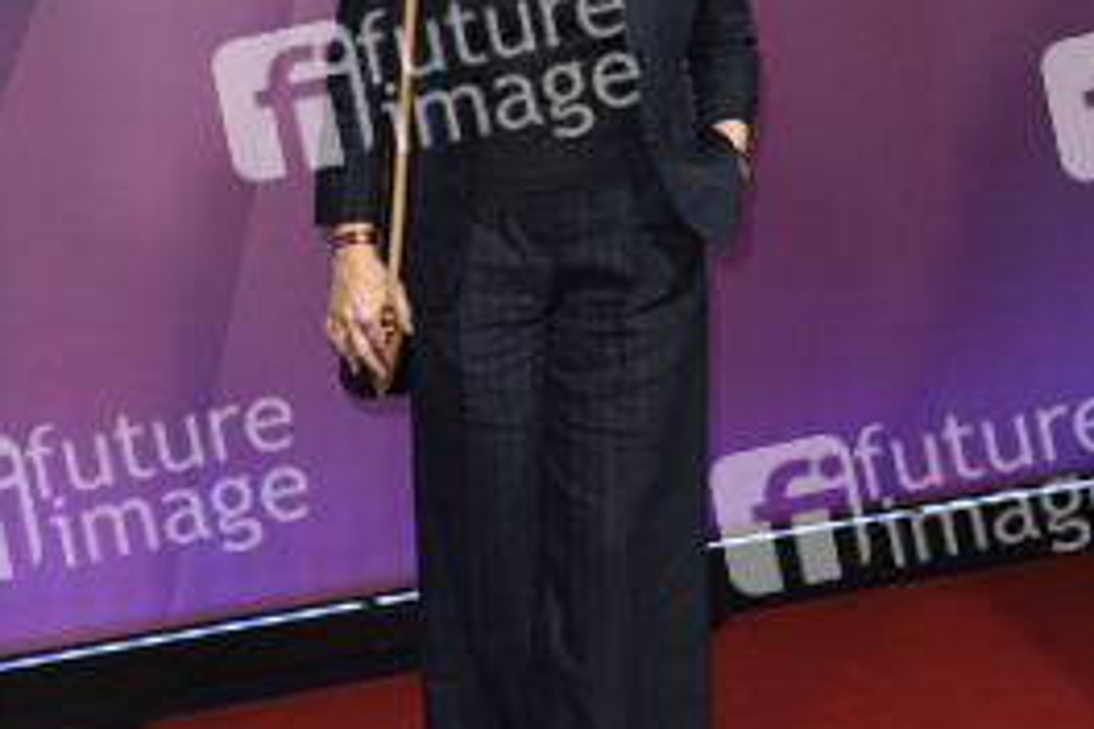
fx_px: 3221
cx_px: 547
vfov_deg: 12.9
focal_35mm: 106
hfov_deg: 19.3
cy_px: 290
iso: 800
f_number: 5
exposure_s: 1/200
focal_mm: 70
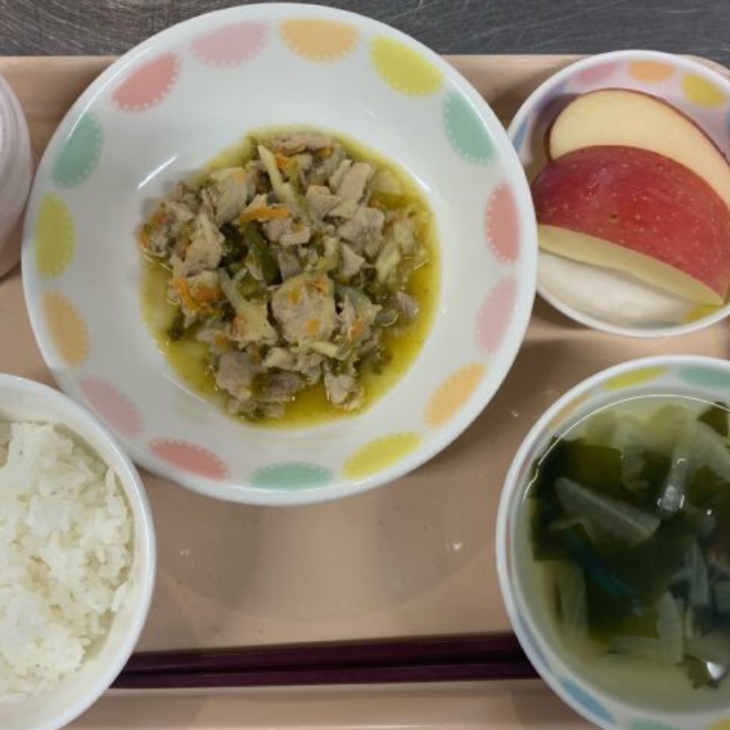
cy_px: 344
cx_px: 314
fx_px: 883
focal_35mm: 37
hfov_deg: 44.8
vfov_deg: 44.9
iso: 64
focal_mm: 4.25
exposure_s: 1/60
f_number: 1.8
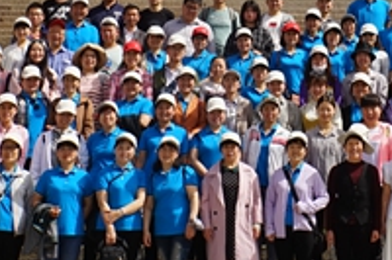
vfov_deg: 13.2
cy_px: -23
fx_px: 1110
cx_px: 339
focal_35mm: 102
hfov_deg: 19.7
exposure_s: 1/125
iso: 100
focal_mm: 23
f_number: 11
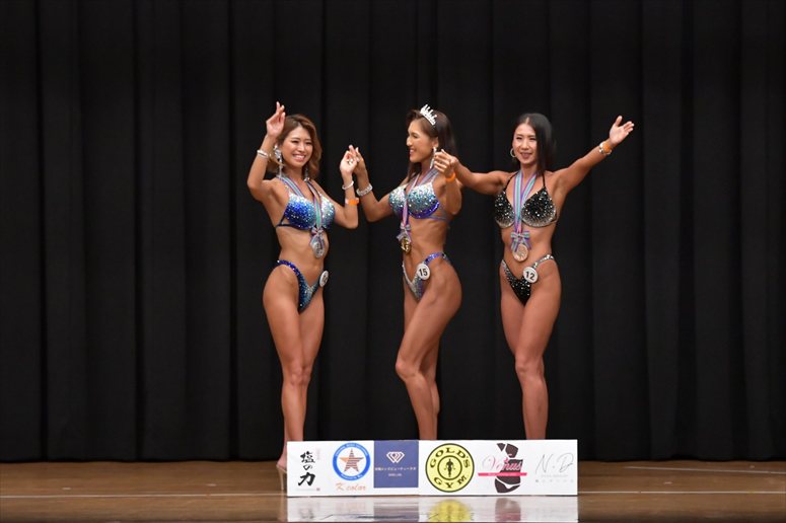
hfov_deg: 10.2
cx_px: 393
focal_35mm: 202
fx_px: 4408
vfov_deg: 6.8
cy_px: 262
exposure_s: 1/400
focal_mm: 135
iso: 6400
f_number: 5.6
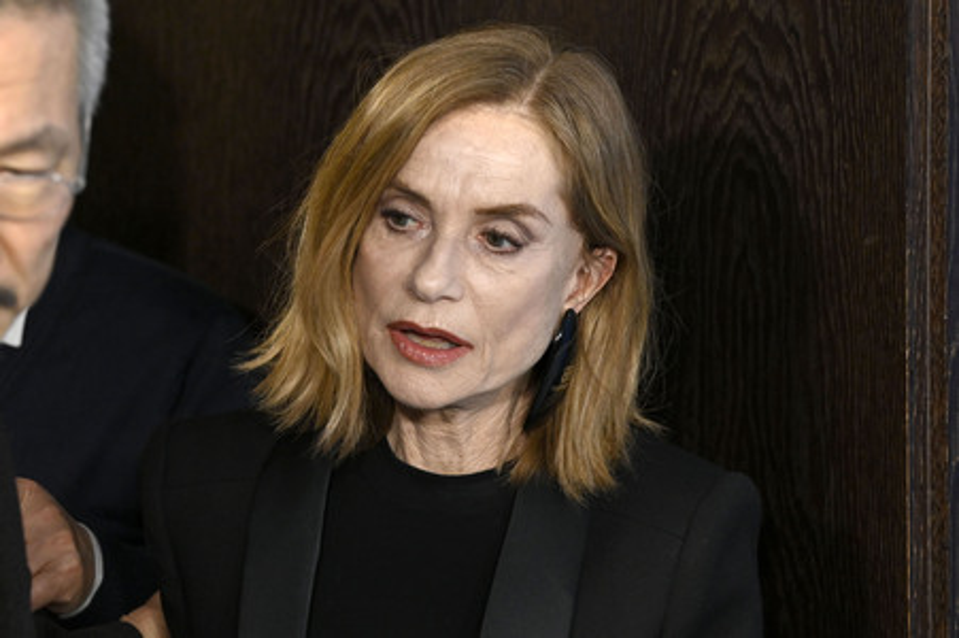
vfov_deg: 7.8
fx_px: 4658
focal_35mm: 175
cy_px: 319
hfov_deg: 11.8
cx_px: 480
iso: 3200
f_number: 4.5
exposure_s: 1/640
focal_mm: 175
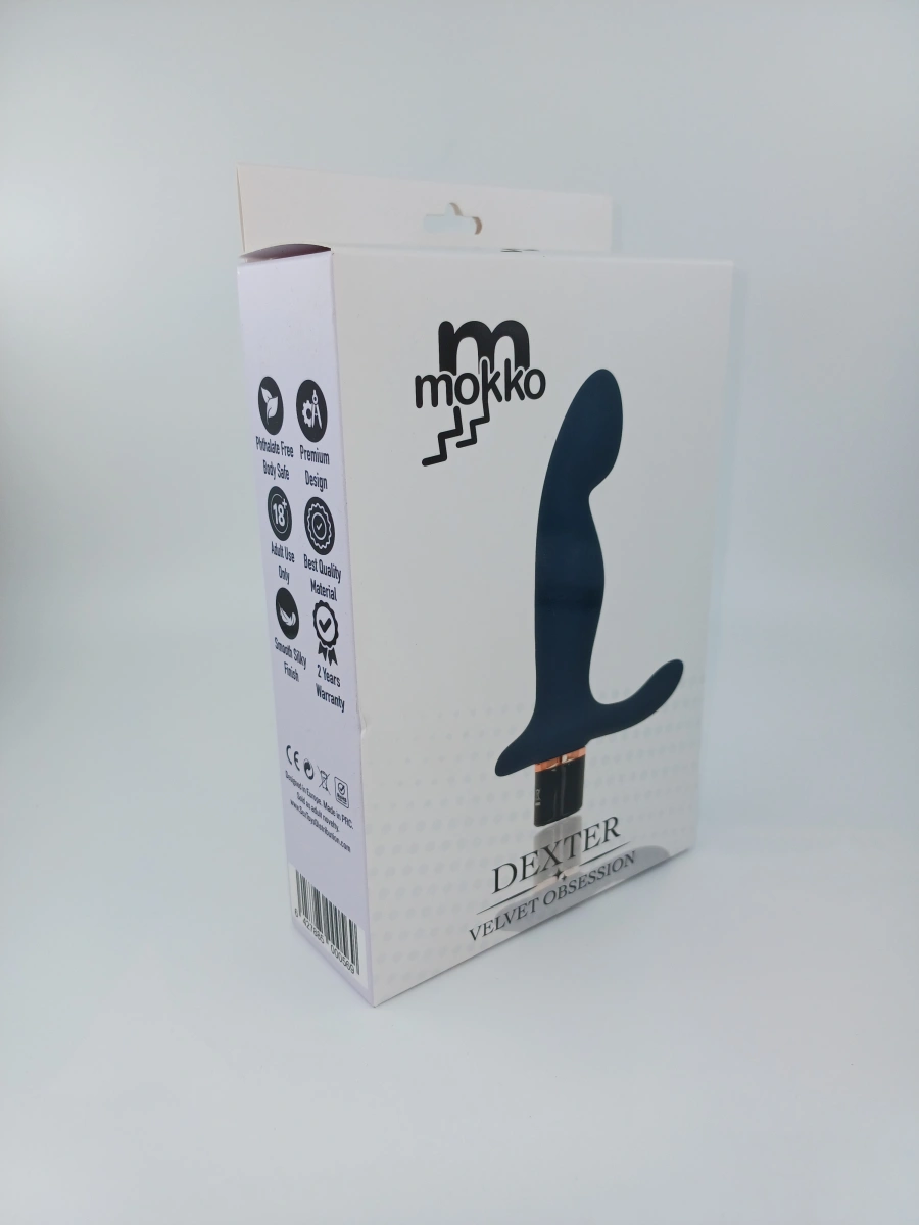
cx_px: 460
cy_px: 612
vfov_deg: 69.4
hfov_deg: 54.9
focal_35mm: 25
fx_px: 885
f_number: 1.8
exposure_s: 1/551
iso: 50
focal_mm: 4.65
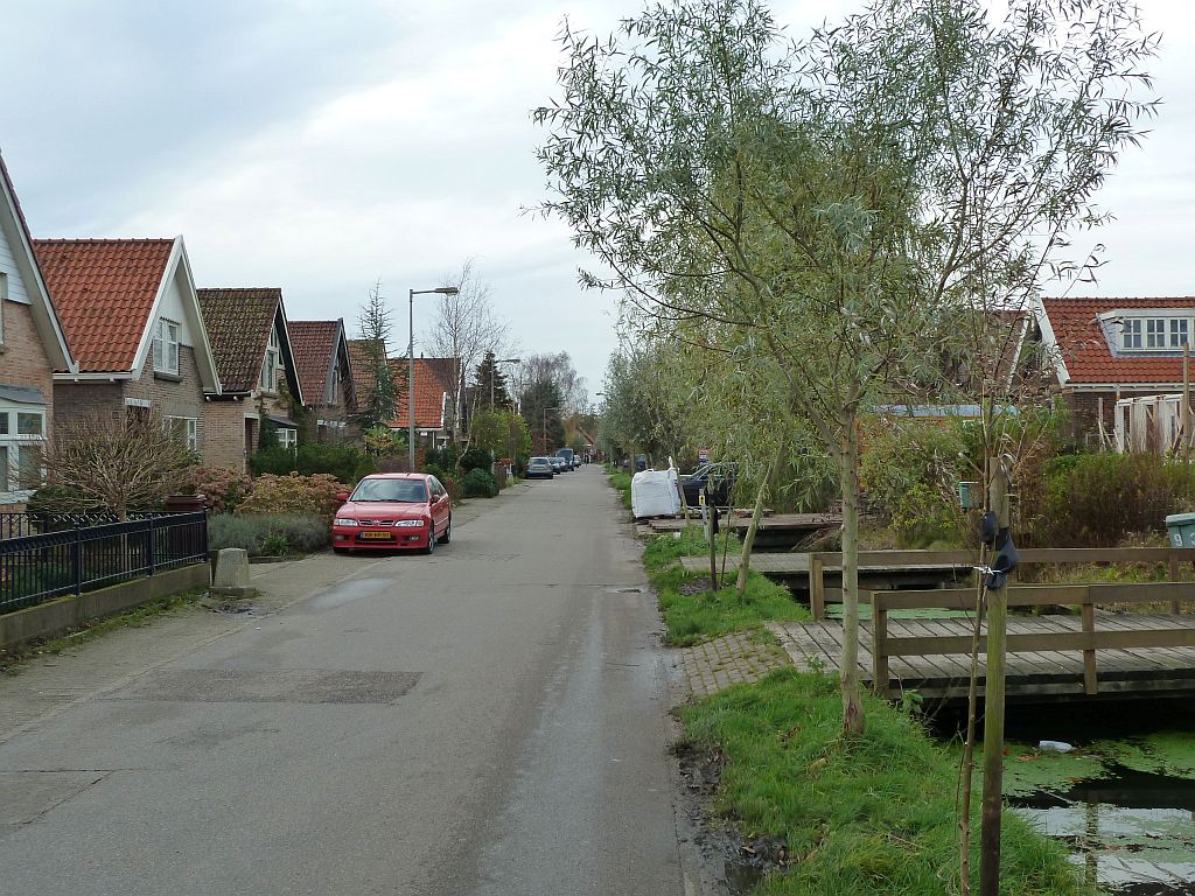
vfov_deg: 38.7
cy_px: 448
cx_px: 598
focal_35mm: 37
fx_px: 1277
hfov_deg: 50.1
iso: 125
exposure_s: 1/125
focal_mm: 6.1
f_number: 4
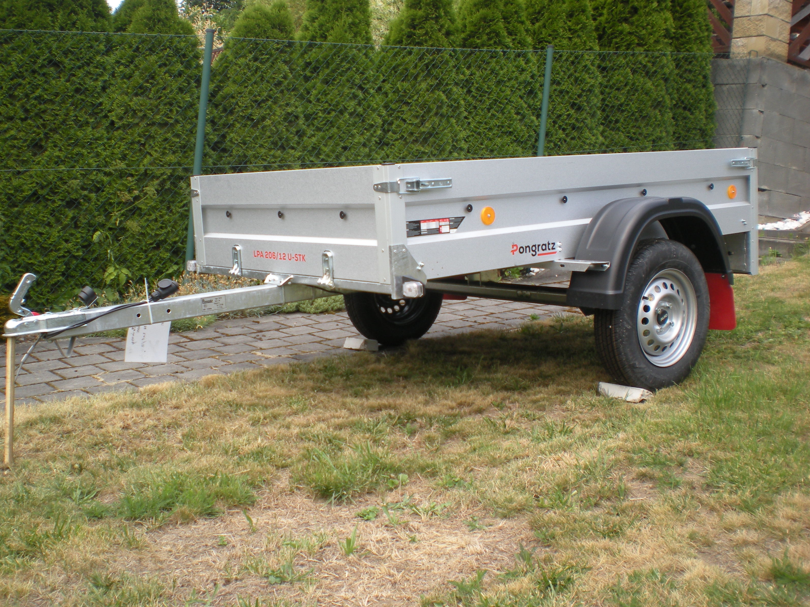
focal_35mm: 39
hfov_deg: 47.9
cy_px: 296
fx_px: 913
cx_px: 395
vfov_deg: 36.8
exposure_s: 1/143
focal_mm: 6.3
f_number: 4.6
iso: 64
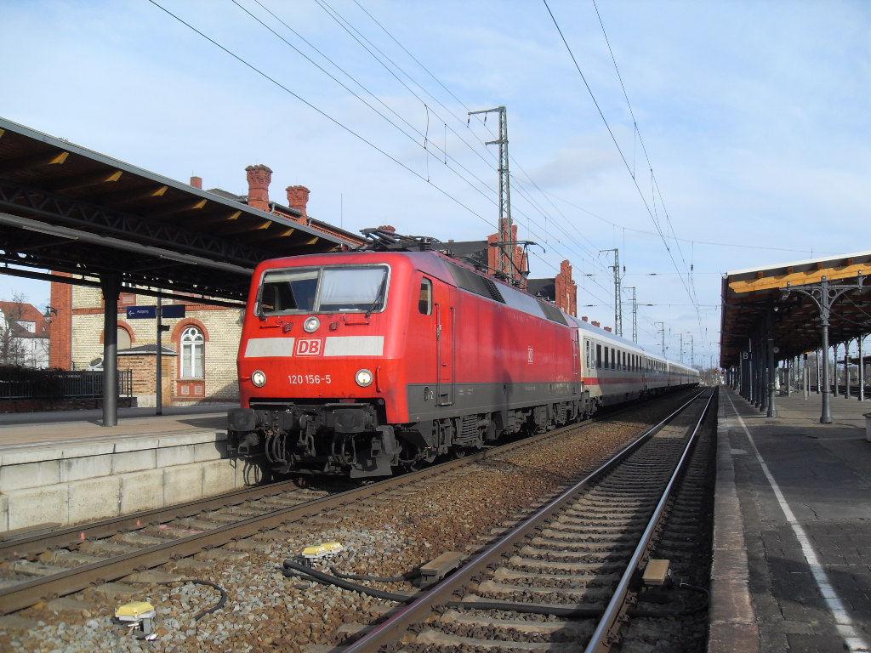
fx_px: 856
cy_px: 326
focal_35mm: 34
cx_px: 436
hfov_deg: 54.0
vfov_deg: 41.8
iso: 80
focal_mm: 6.3
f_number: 7
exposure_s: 1/180
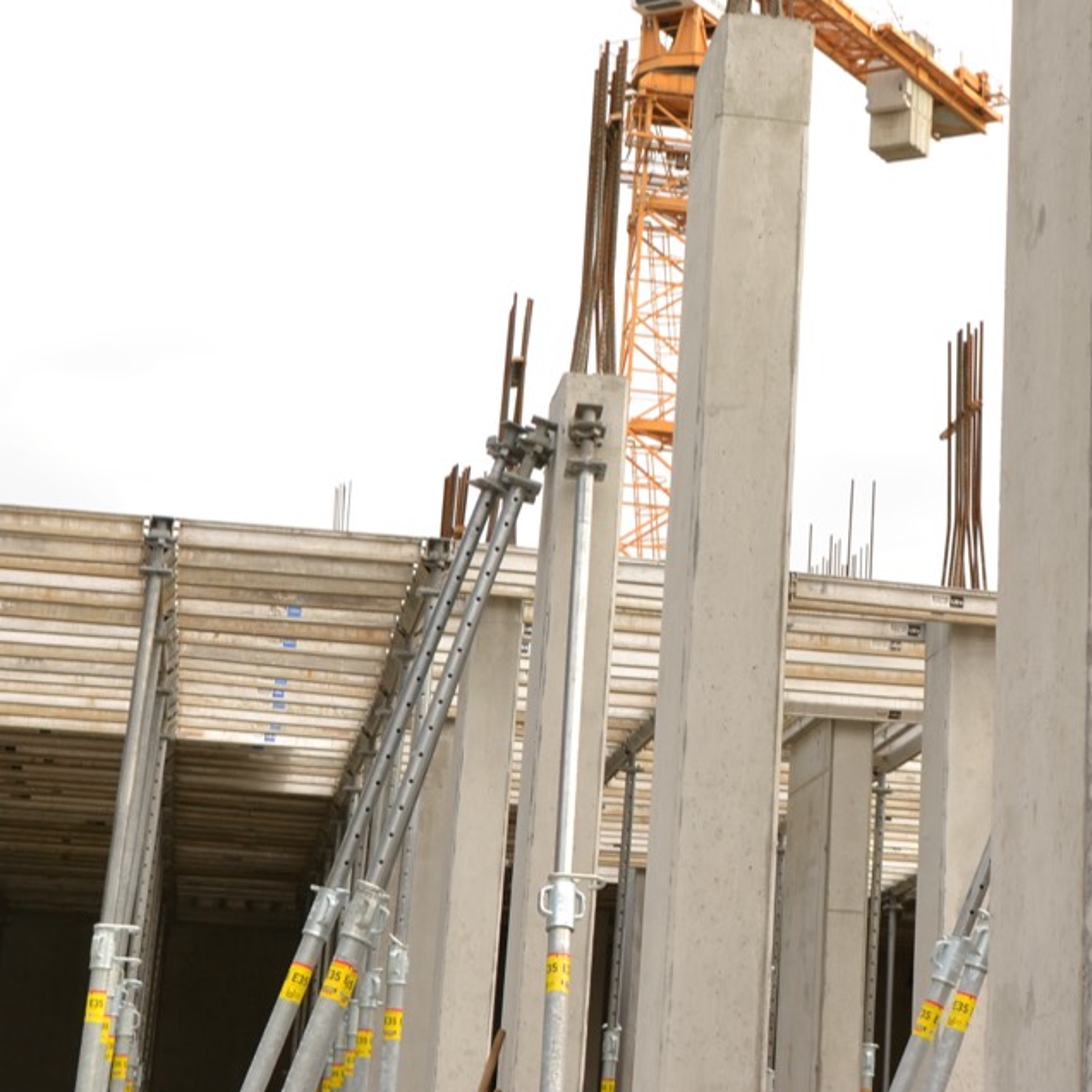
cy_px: 220
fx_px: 2748
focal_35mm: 77
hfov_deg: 22.1
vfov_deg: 22.2
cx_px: 934
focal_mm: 24
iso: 100
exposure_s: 1/200
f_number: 5
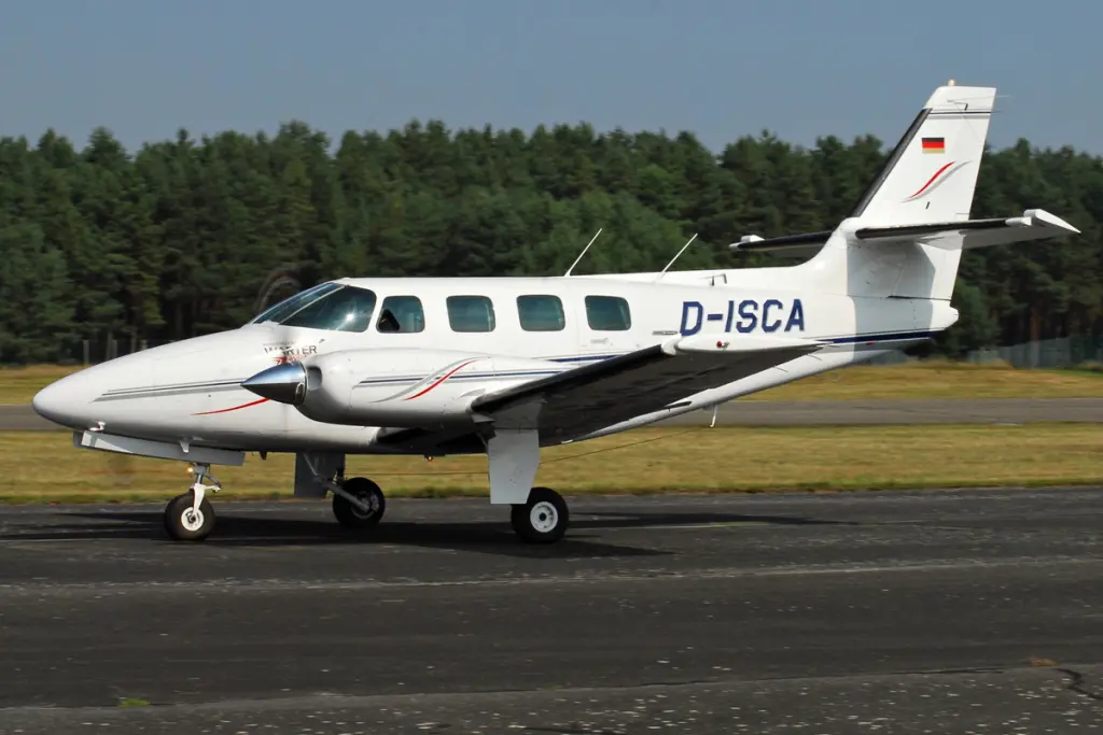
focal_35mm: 105
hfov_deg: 19.5
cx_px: 552
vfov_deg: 13.0
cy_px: 368
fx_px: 3217
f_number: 20
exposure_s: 1/100
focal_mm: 70
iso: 200
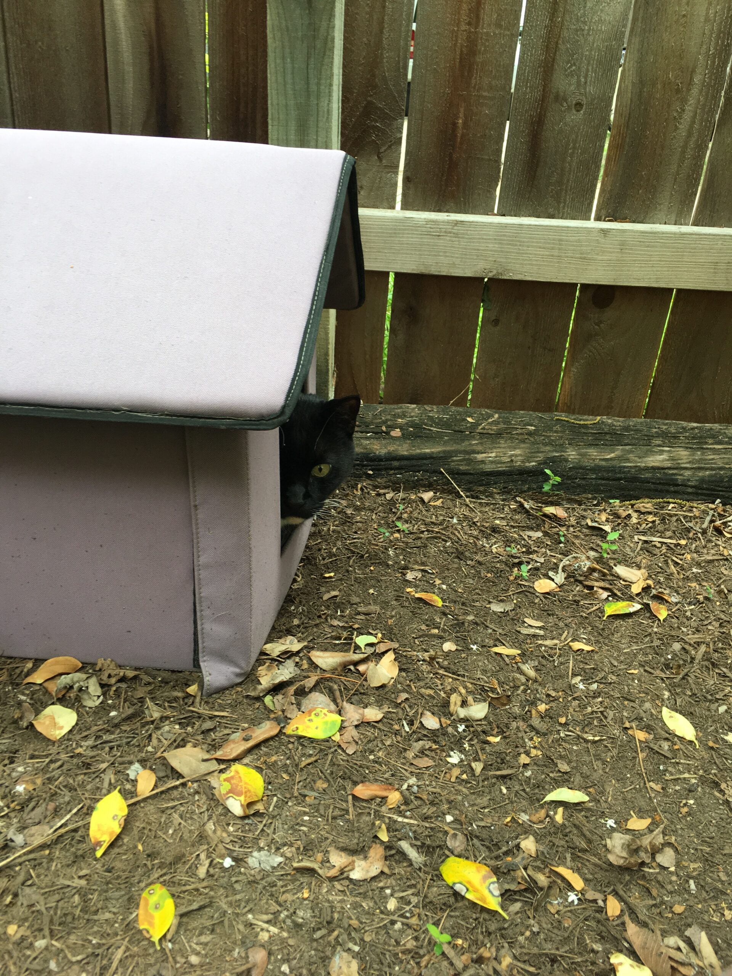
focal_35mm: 29
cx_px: 366
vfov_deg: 61.7
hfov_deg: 48.2
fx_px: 818
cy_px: 488
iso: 40
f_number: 2.2
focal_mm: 4.15
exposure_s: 1/120
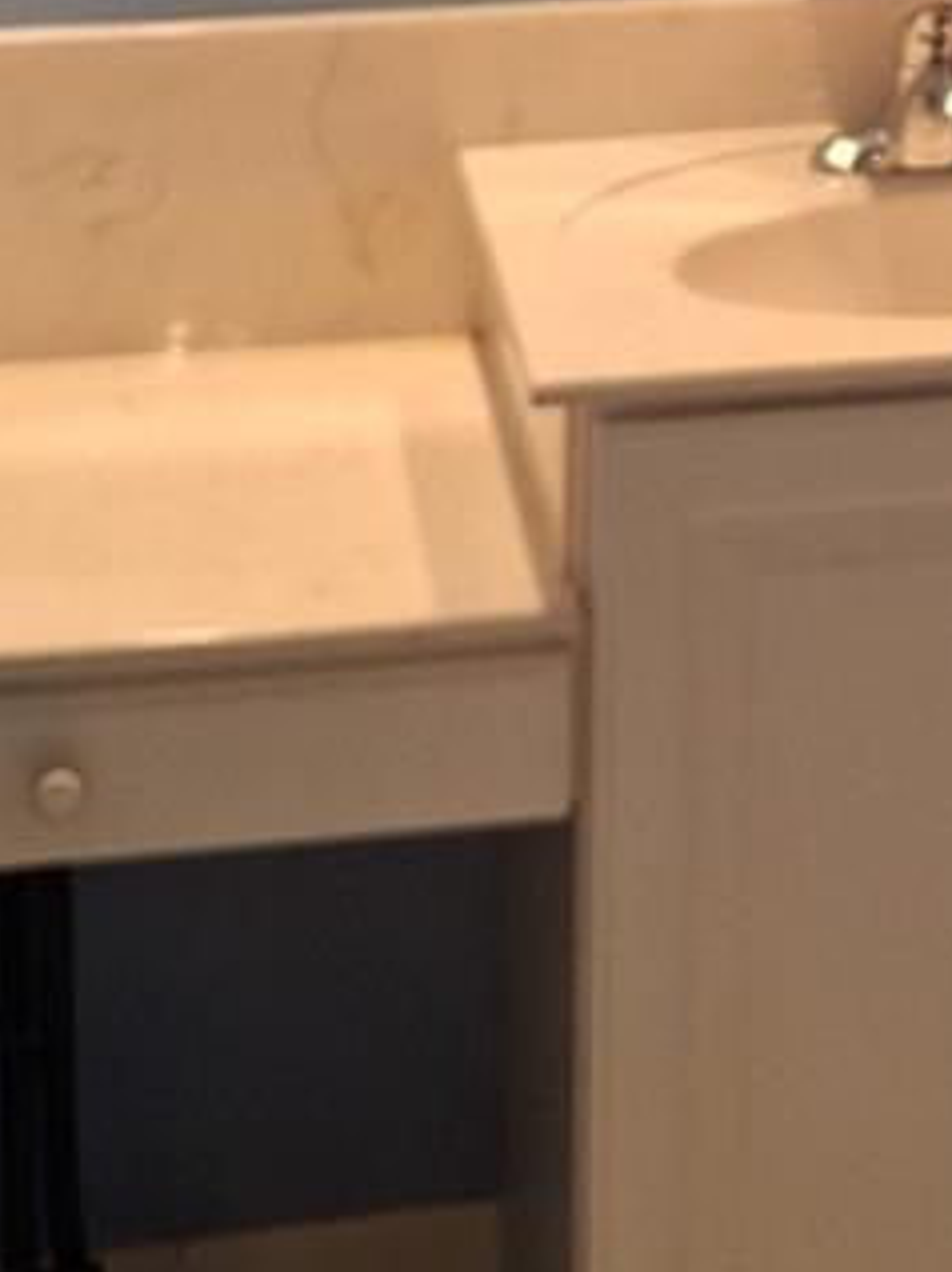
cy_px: -640
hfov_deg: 14.0
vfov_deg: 17.3
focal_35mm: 102
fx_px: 3745
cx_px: 1208
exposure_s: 1/60
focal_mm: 4
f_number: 1.8
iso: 400
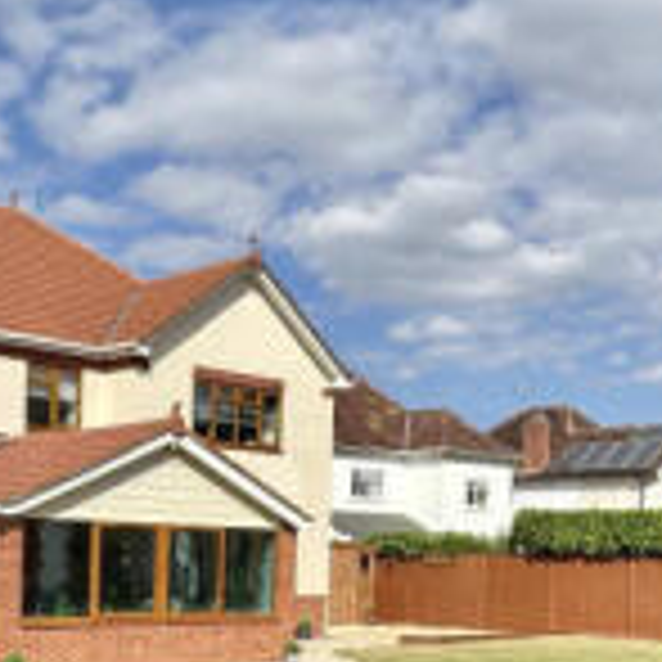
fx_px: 1060
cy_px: 579
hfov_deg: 34.6
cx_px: 277
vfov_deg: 33.1
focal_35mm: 49
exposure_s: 1/2874
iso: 50
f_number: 2.2
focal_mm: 2.22
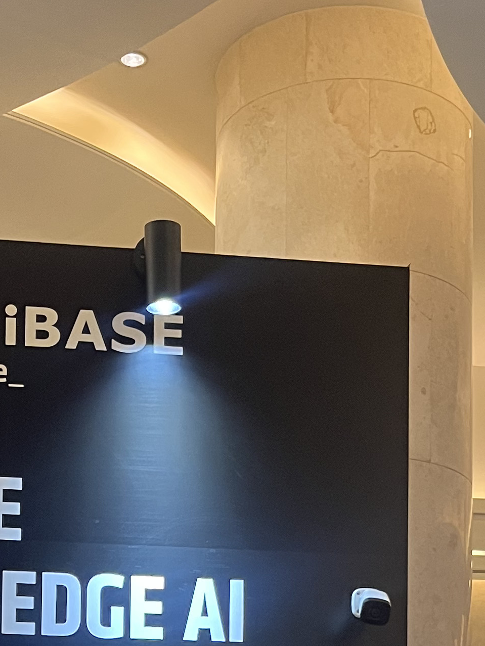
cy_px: 776
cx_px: 185
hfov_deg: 18.0
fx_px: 1531
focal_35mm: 82
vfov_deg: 22.0
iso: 320
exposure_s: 1/59
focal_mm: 5.1
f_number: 1.6
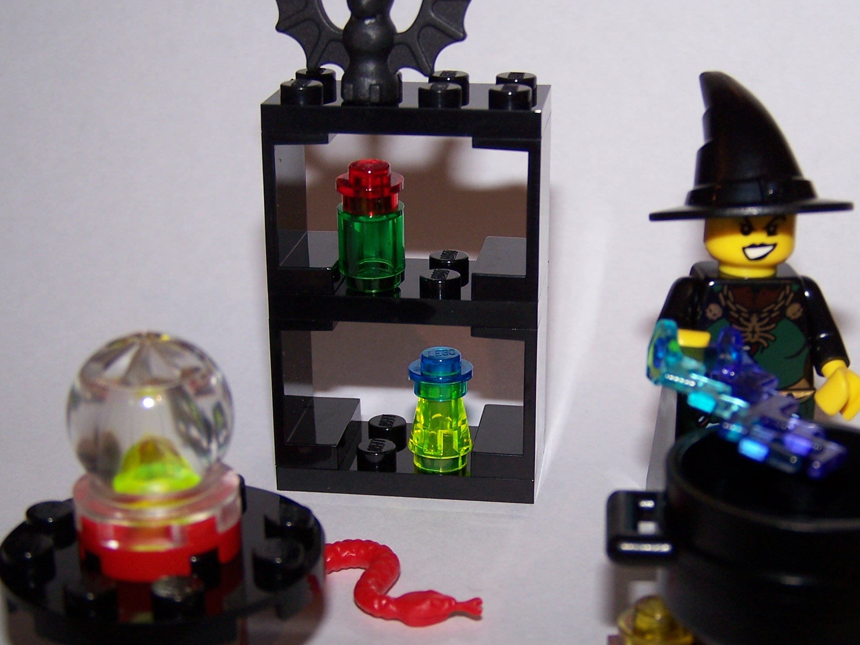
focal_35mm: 68
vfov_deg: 21.6
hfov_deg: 28.5
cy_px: 404
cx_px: 533
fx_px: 1689
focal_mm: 8.5
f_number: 3
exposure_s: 1/60
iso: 80
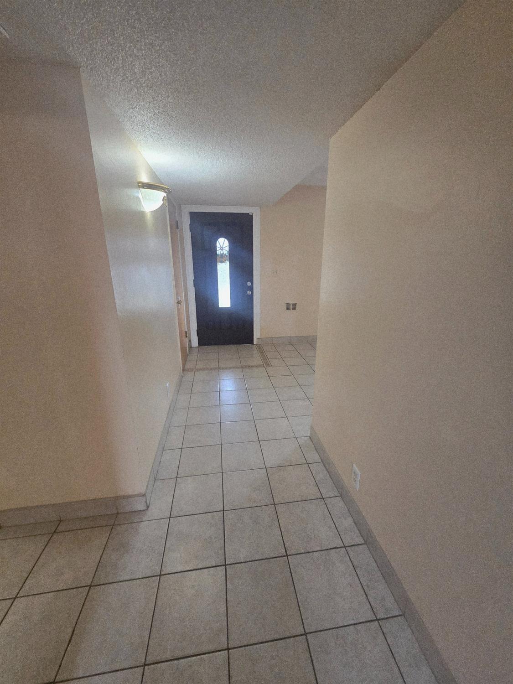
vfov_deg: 106.2
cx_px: 256
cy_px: 342
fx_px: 257
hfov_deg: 89.9
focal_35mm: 13
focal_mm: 2.2
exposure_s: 1/60.2
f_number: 2.2
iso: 250
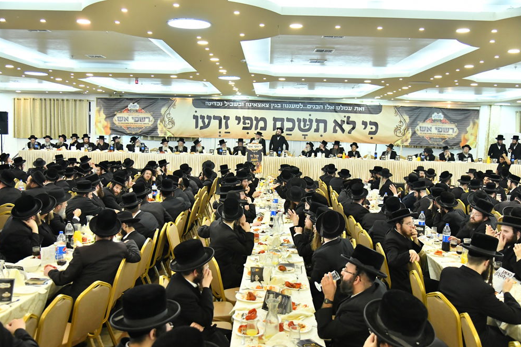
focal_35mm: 33
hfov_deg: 57.2
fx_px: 478
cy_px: 178
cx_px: 258
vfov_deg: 40.0
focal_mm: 32
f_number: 4.5
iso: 4000
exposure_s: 1/250
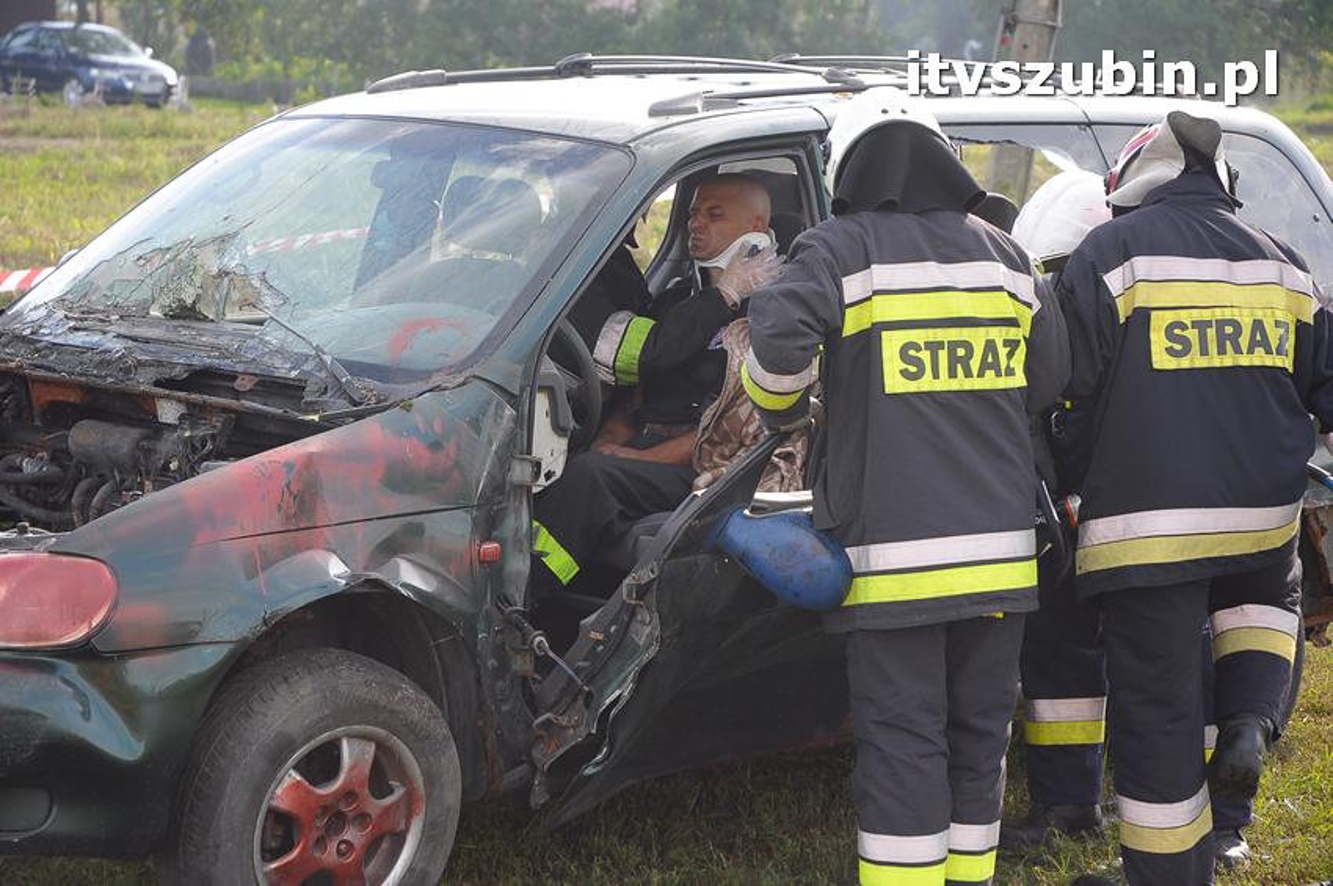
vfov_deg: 13.0
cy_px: 443
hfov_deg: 19.5
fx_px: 3884
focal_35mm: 105
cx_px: 666
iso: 400
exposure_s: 1/400
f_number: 5
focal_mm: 70
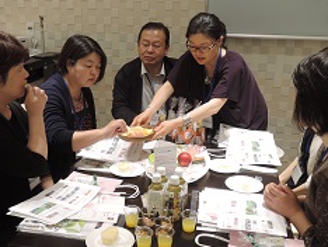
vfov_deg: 35.2
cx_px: 151
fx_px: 389
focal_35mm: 41
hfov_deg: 45.7
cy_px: 126
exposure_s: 1/30
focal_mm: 5.1
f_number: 2.8
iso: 125
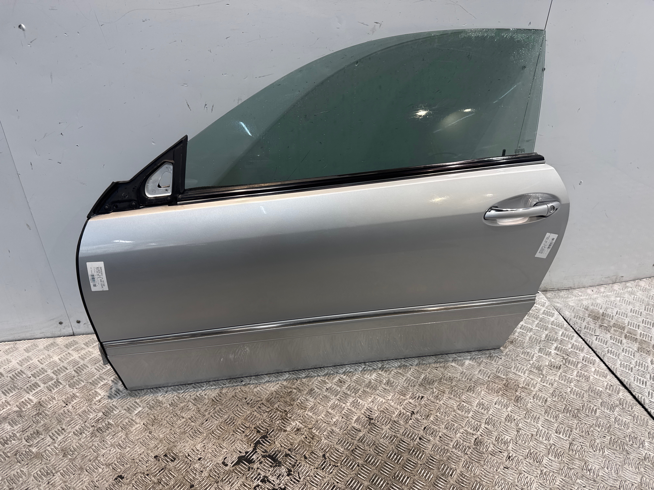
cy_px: 245
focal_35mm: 24
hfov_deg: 71.6
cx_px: 327
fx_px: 453
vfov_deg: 56.8
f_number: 1.78
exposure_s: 1/100
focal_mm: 6.76
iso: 64
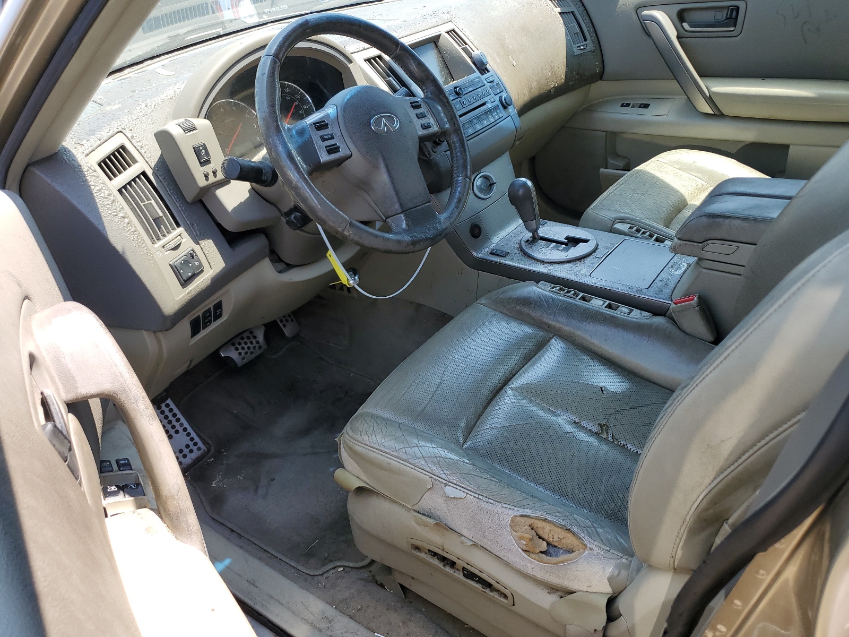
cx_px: 424
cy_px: 318
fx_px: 638
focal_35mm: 26
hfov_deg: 67.3
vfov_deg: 53.1
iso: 50
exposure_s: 1/500
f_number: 1.5
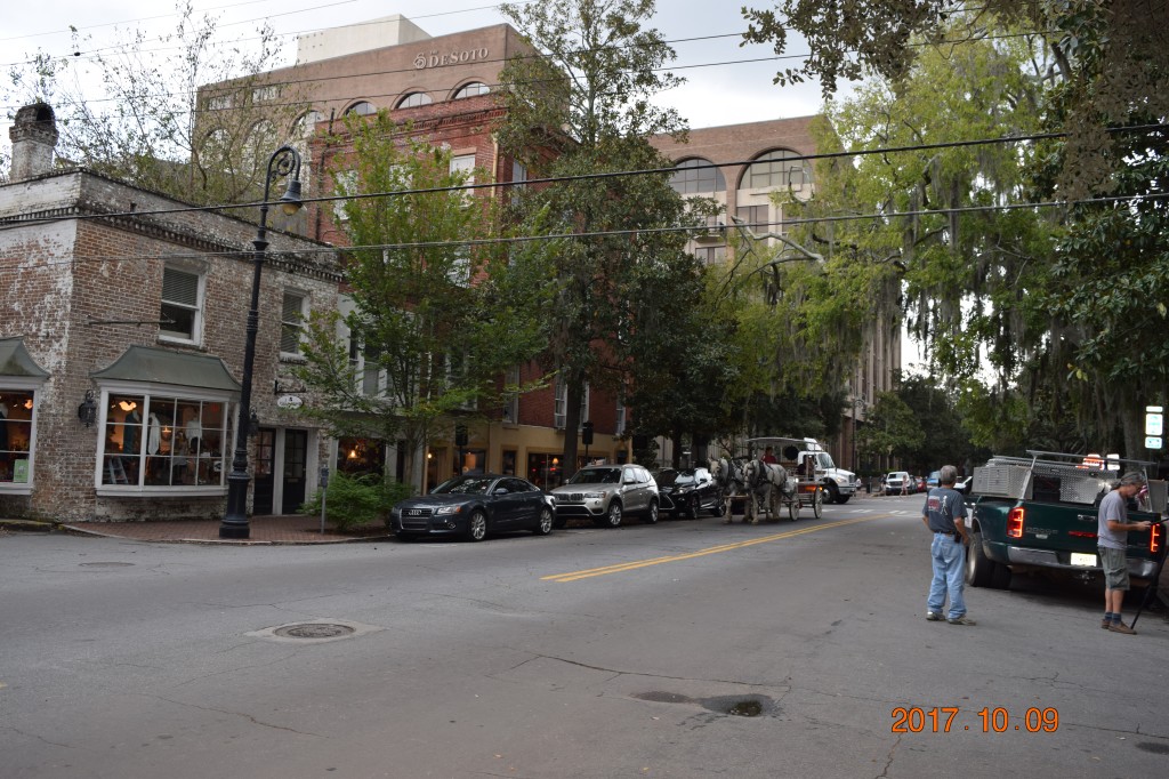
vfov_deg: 43.6
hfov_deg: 61.9
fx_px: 974
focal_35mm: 30
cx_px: 584
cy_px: 390
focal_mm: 20
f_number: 5.6
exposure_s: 1/125
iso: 320
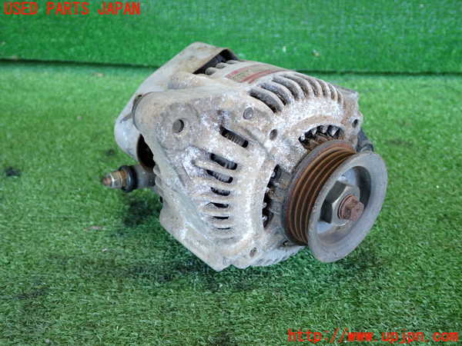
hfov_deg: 56.8
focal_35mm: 32
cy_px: 173
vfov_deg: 44.2
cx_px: 231
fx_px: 427
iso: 200
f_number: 2.4
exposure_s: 1/30
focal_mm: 5.79
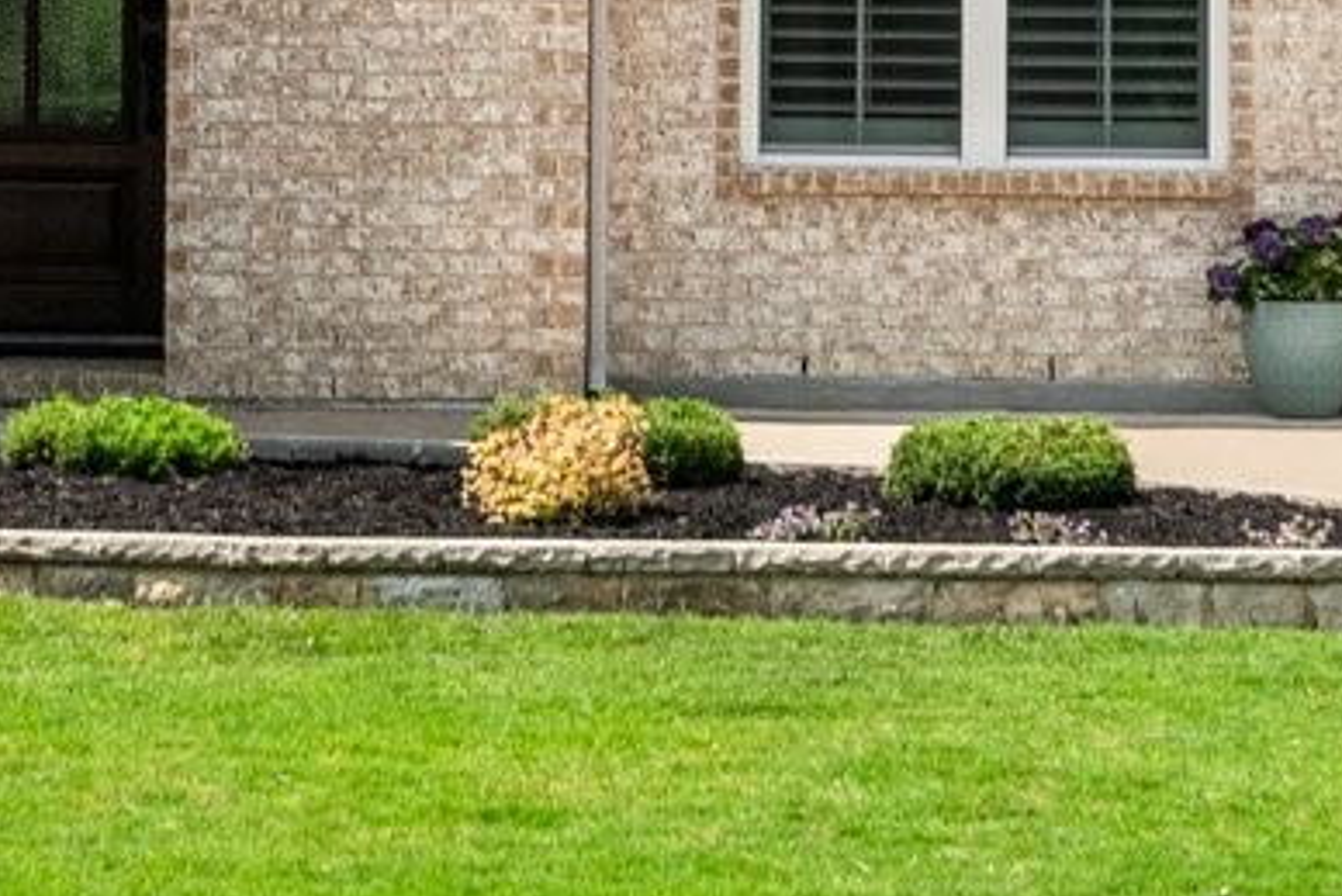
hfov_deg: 8.3
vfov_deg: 5.4
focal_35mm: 249
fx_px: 9287
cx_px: 315
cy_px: -630
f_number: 5.6
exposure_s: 1/1000
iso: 800
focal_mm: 47.2
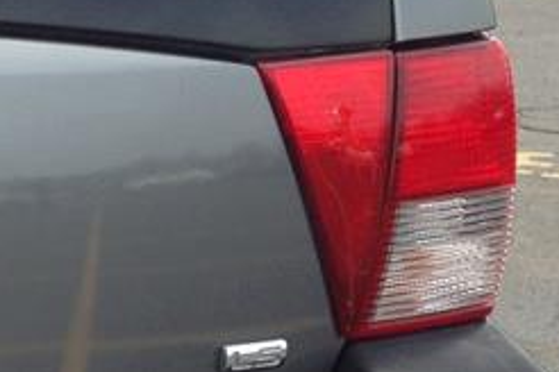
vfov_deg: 9.6
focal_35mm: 143
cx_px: -568
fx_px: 2220
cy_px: 331
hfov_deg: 12.6
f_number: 2.4
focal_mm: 4.13
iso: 50
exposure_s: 1/444
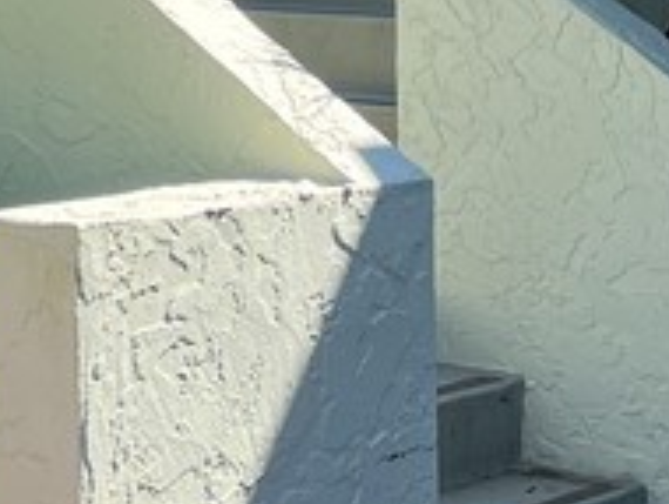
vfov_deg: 10.2
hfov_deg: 13.8
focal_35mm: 140
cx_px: -46
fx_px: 2709
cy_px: -289
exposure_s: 1/992
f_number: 1.6
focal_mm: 5.1
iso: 50
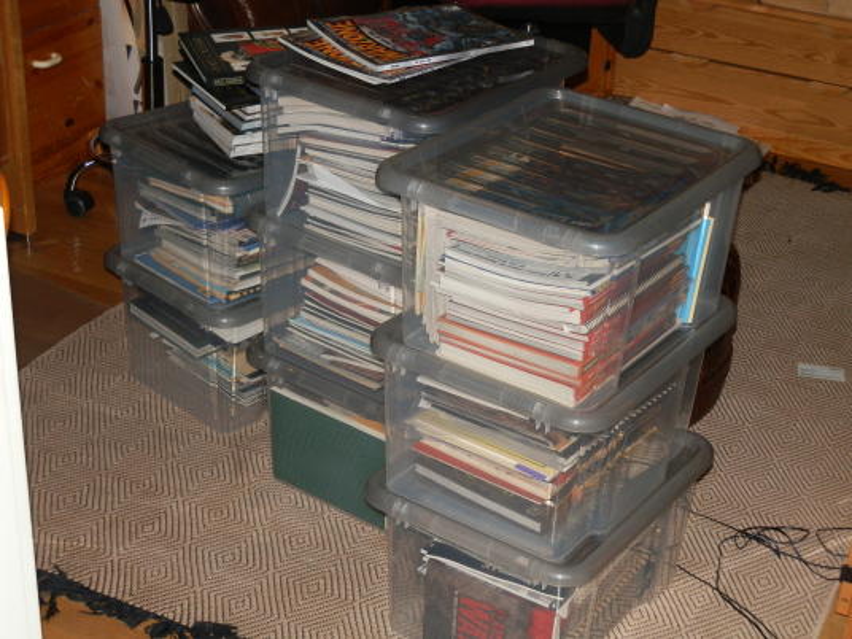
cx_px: 426
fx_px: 1501
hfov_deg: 31.7
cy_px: 320
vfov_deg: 24.0
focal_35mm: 61
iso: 200
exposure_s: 1/100
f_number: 3.7
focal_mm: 10.99
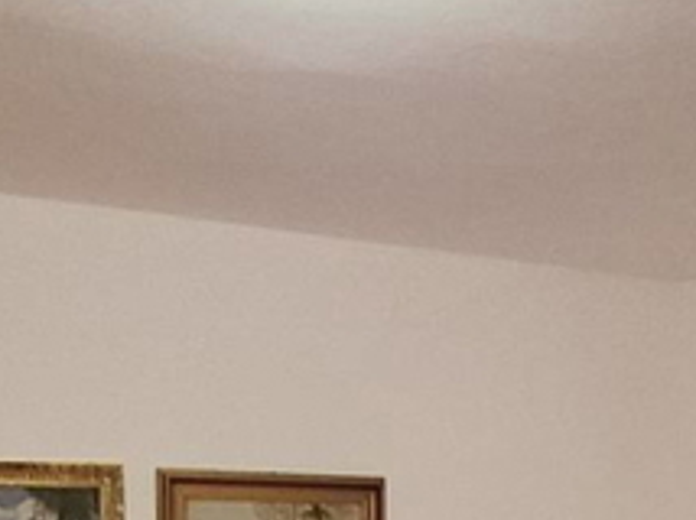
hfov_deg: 26.3
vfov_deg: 17.9
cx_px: 533
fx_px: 1466
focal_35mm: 73
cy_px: 783
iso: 400
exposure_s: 1/20
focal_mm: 1.74
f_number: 2.2
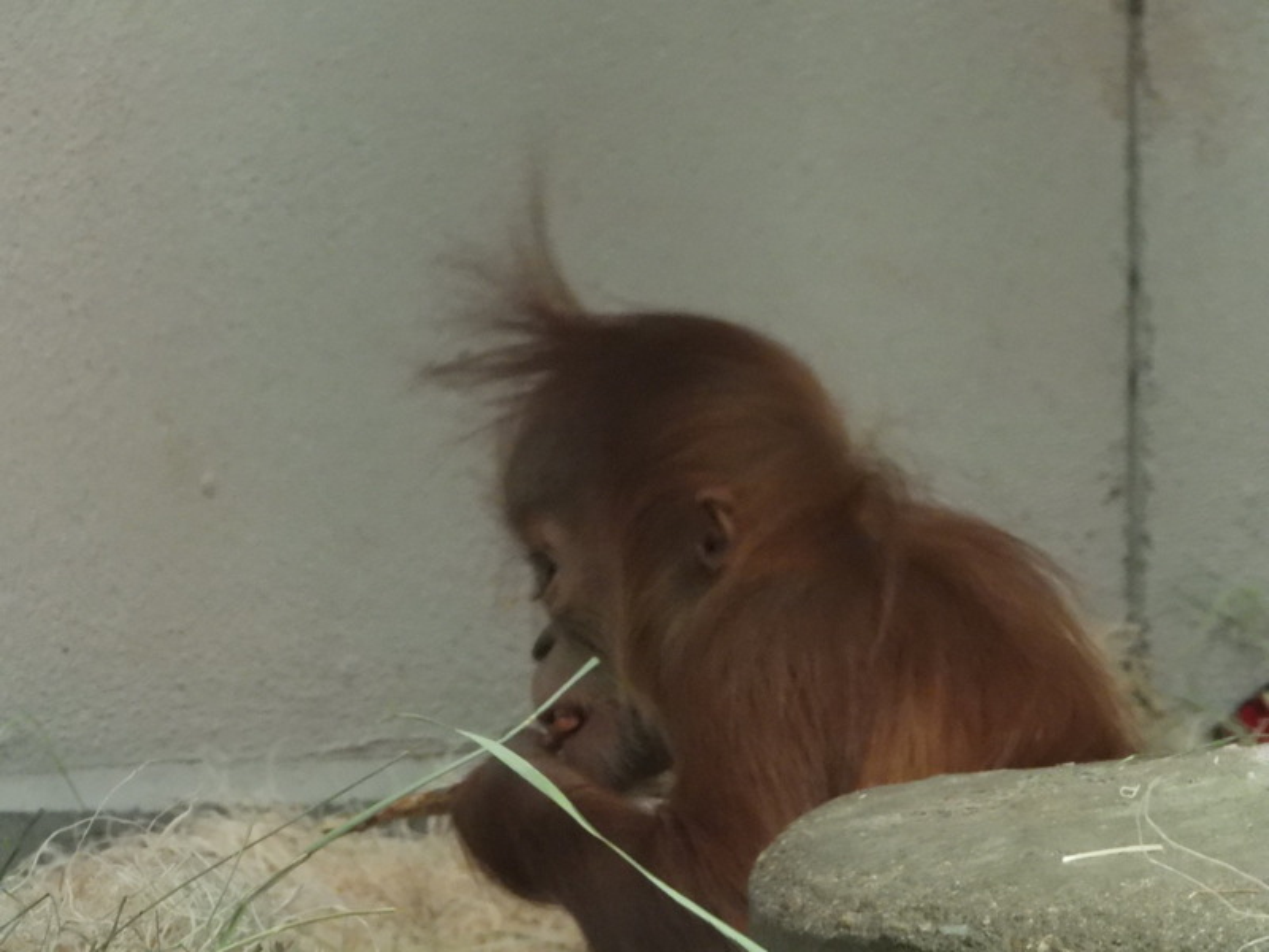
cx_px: 634
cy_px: 476
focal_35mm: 800
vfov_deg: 1.9
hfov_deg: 2.5
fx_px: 29327
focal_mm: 144
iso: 1600
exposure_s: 1/13
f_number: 5.6
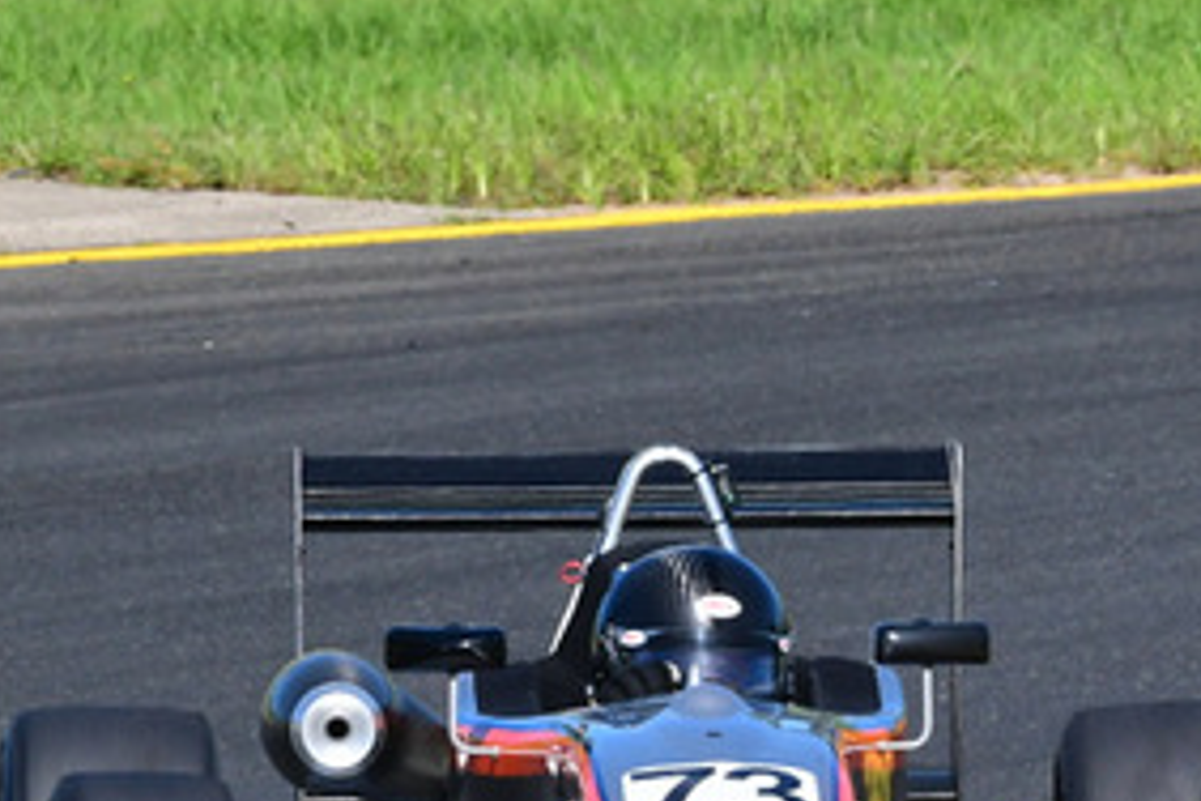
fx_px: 38329
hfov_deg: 1.8
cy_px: 537
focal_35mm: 1149
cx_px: 1005
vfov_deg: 1.2
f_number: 11
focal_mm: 270
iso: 500
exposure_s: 1/640
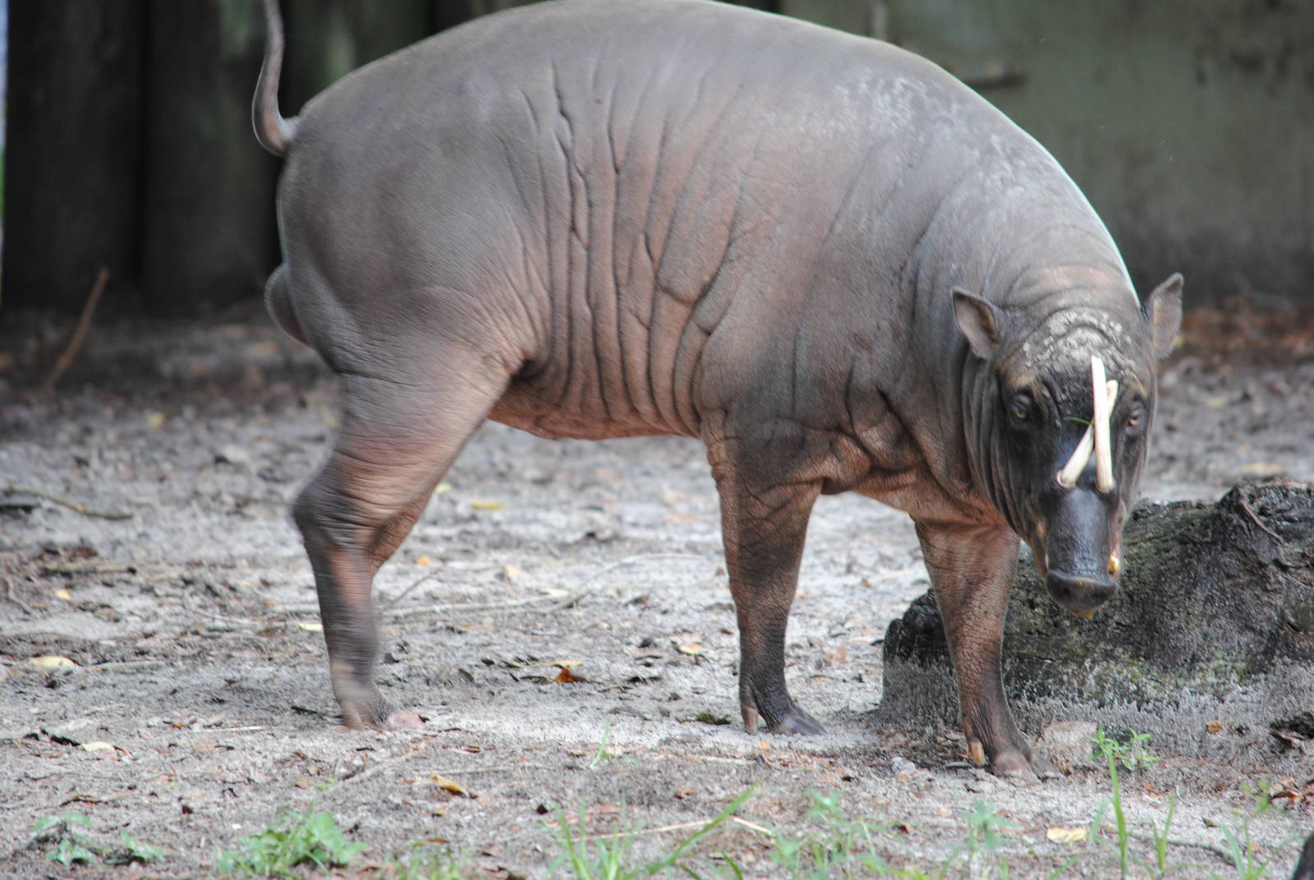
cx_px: 657
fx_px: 13155
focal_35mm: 360
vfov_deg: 3.8
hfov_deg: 5.7
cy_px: 440
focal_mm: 240
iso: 400
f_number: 5.3
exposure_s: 1/100
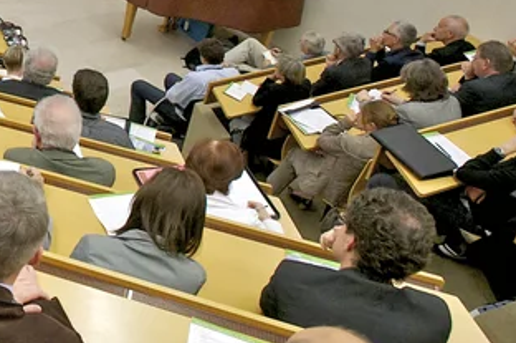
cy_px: -12
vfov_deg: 21.6
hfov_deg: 25.5
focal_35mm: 60
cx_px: -251
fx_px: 859
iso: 2000
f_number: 7.1
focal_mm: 17
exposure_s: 1/80
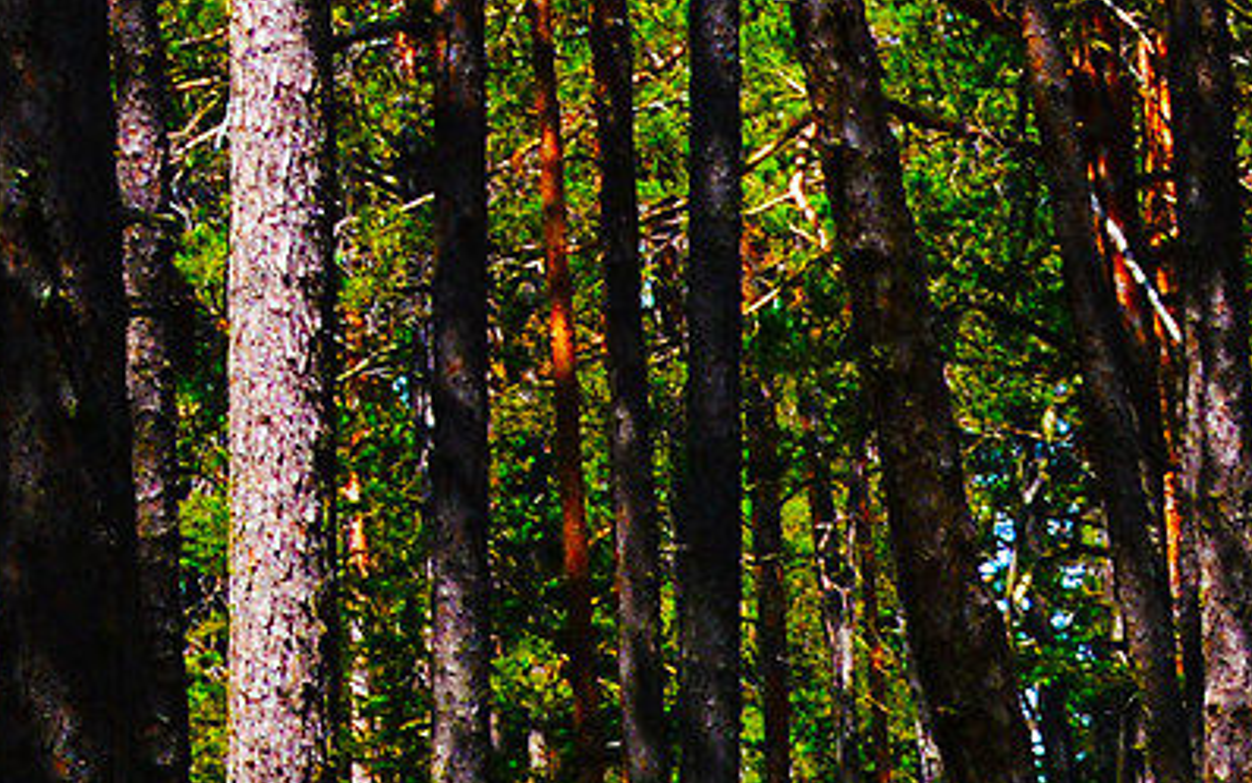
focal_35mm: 258
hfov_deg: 8.1
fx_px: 8806
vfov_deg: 5.1
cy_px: -17
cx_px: -94
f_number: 8
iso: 100
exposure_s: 1/200
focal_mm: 28
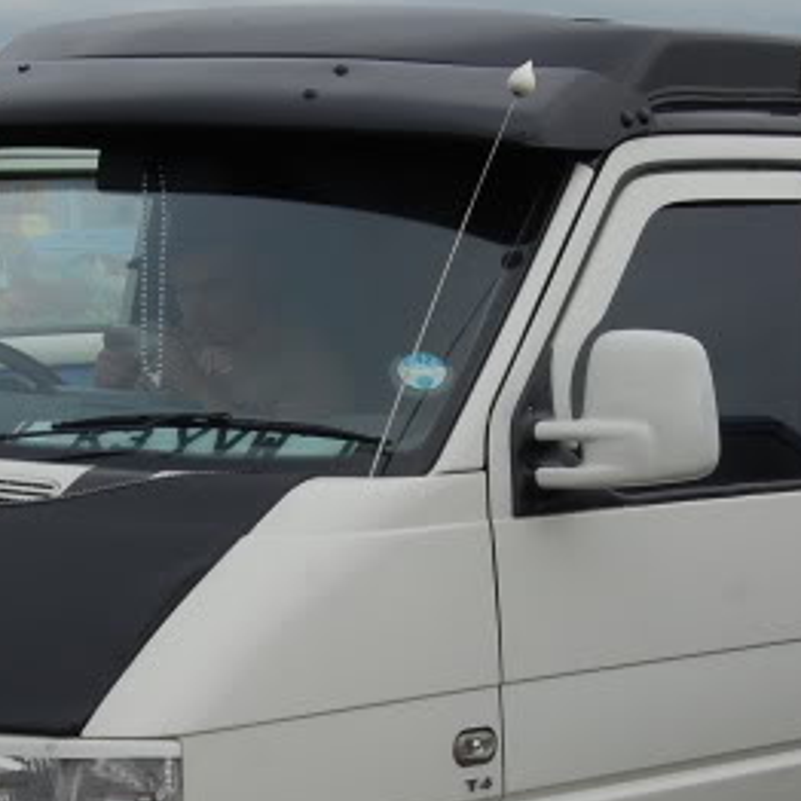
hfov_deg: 13.2
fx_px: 3456
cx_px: 304
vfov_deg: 13.2
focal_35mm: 132
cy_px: 601
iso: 200
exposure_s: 1/250
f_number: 8
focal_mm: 34
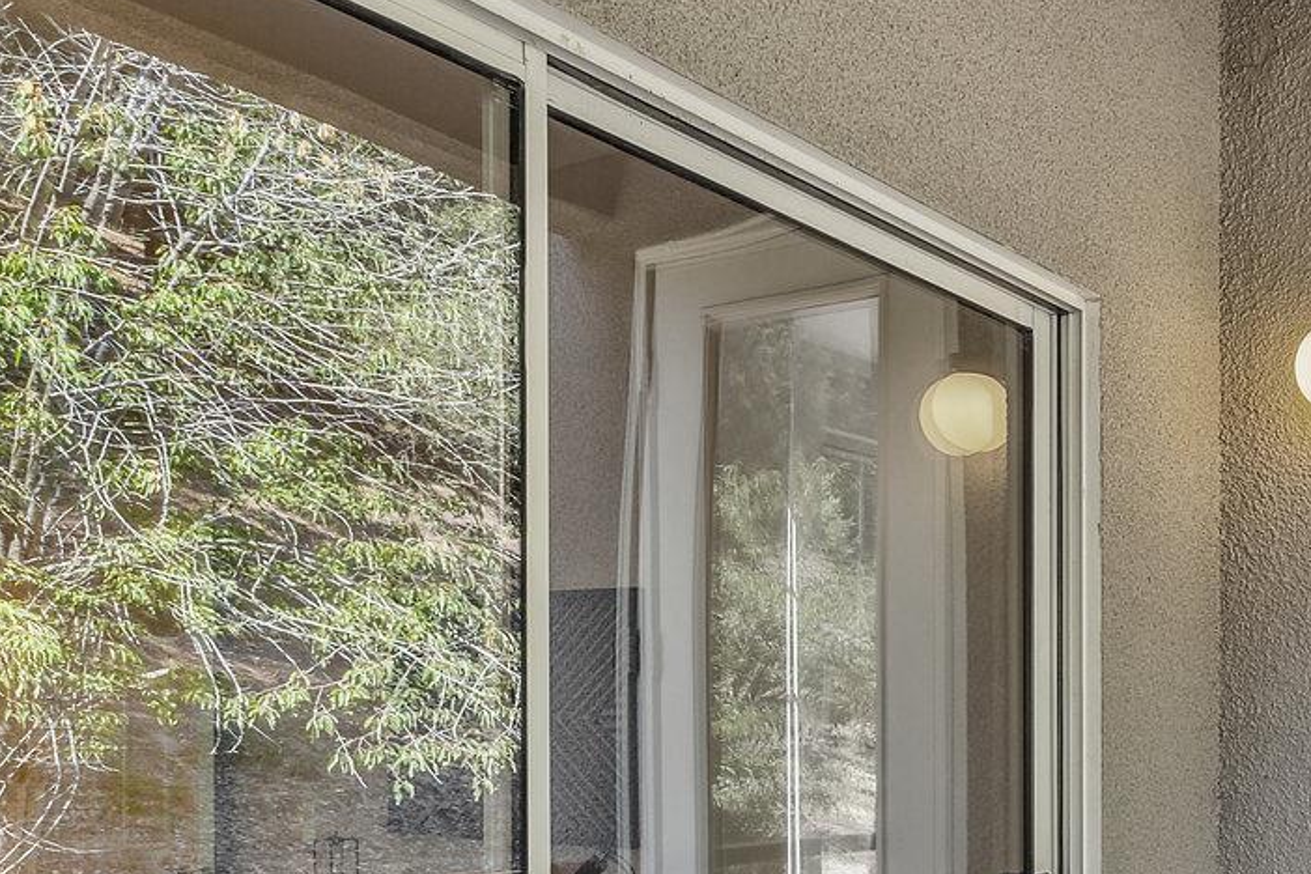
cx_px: 1311
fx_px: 1274
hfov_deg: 45.8
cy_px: 810
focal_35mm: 35
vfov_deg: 35.3
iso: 160
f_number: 9
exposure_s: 1/15
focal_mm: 12
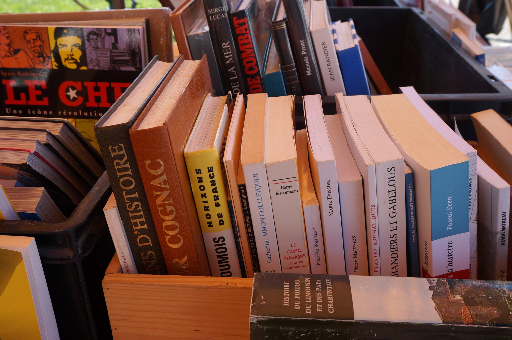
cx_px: 246
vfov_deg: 38.2
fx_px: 491
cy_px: 156
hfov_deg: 55.1
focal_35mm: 35
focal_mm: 21
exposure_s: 1/250
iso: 200
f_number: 8
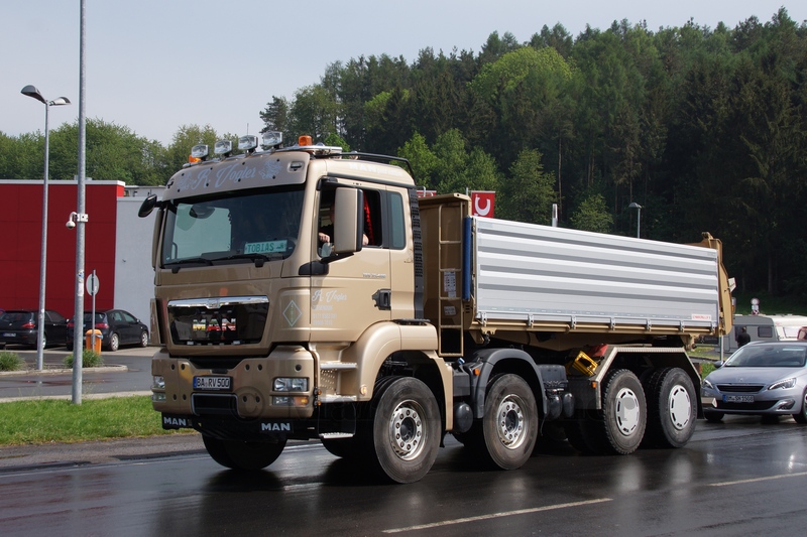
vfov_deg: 29.9
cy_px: 268
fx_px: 1008
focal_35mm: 45
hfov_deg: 43.6
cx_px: 404
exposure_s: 1/250
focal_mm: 30
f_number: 9
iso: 100
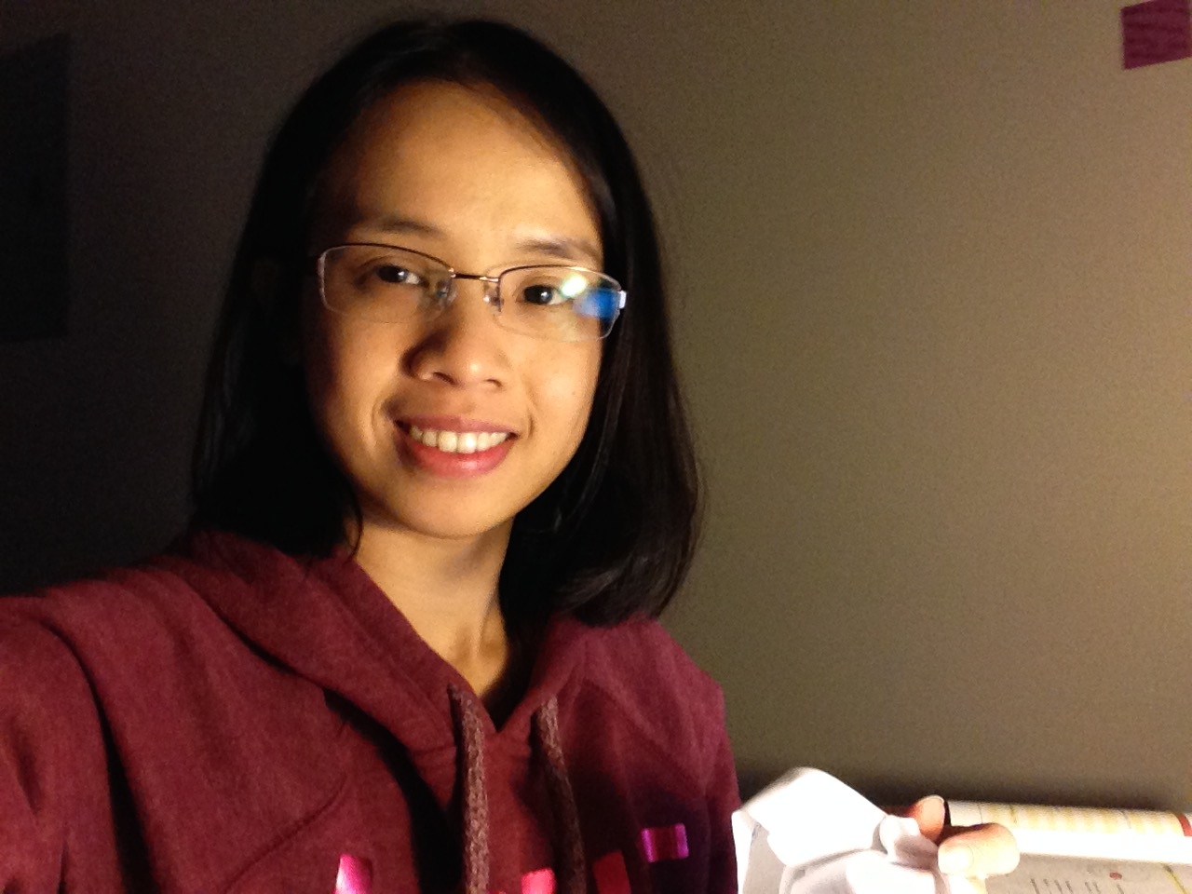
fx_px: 1205
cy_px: 447
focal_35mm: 35
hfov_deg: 52.6
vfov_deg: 40.7
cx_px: 596
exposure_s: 1/24
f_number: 2.4
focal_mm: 2.18
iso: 250
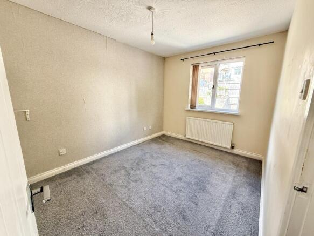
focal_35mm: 14
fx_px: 127
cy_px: 118
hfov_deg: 102.1
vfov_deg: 85.7
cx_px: 157
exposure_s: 1/99
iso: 200
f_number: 2.2
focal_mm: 2.22
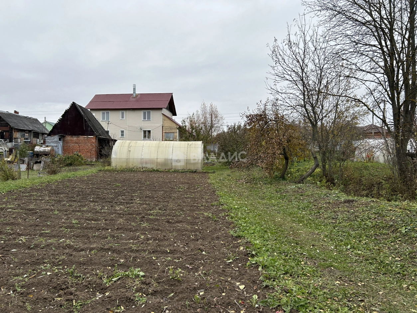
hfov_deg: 67.3
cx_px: 208
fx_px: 313
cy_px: 156
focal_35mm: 26
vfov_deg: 53.1
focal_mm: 5.7
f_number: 1.5
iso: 80
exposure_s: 1/121
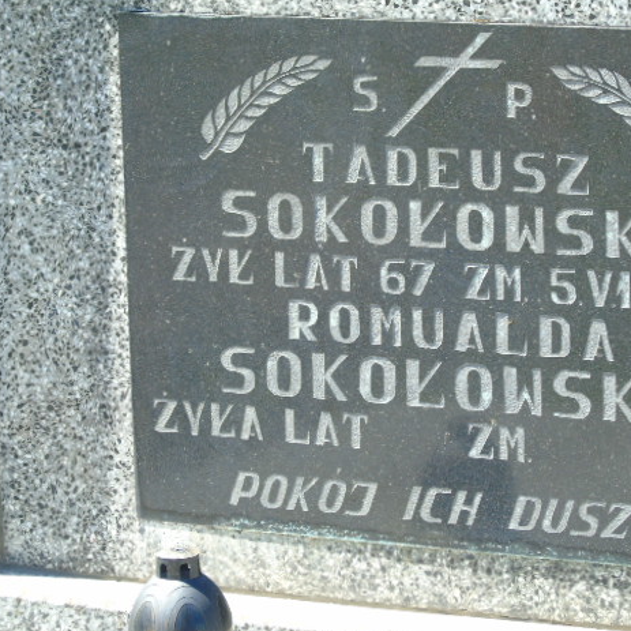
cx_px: 402
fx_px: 4083
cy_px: 313
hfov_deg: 8.8
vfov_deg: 8.8
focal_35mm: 198
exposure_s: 1/125
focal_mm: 29
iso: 100
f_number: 4.9
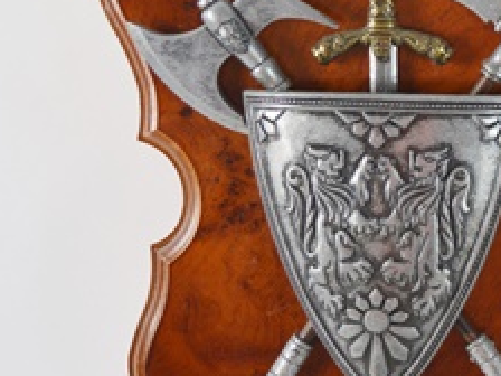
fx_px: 2012
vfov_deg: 10.7
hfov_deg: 13.6
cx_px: 664
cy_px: 199
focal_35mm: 139
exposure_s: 1/100
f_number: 5
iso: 400
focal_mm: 36
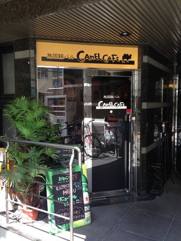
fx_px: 230
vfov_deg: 55.4
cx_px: 90
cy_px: 120
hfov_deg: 42.9
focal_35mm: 33
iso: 80
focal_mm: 4.12
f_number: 2.4
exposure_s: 1/120
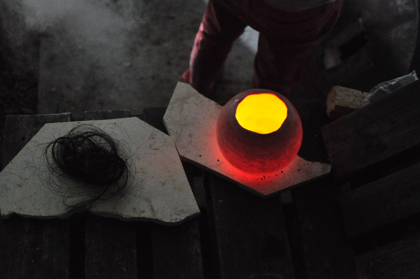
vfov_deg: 25.7
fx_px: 612
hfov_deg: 37.9
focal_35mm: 52
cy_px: 140
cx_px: 210
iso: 3200
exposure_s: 1/80
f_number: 2
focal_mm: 35
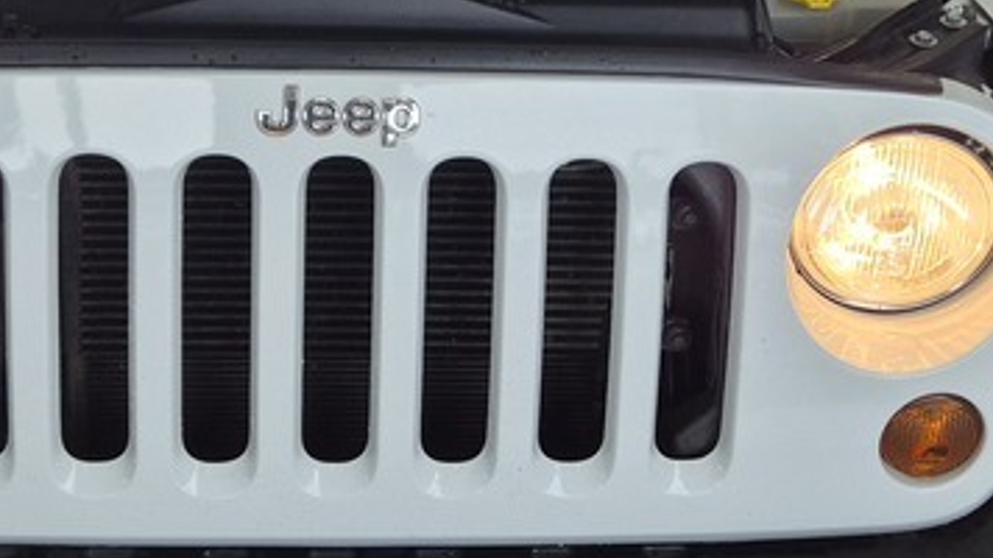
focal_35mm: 72
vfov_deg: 16.4
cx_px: 368
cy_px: -20
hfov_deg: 29.2
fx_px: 1895
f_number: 1.8
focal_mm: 5.4
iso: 125
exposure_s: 1/180
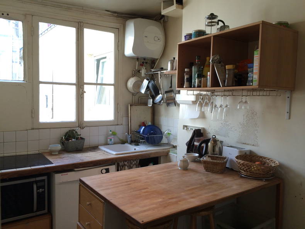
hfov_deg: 61.7
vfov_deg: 48.2
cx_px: 152
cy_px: 114
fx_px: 255
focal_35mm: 29
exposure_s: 1/120
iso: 50
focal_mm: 4.15
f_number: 2.2
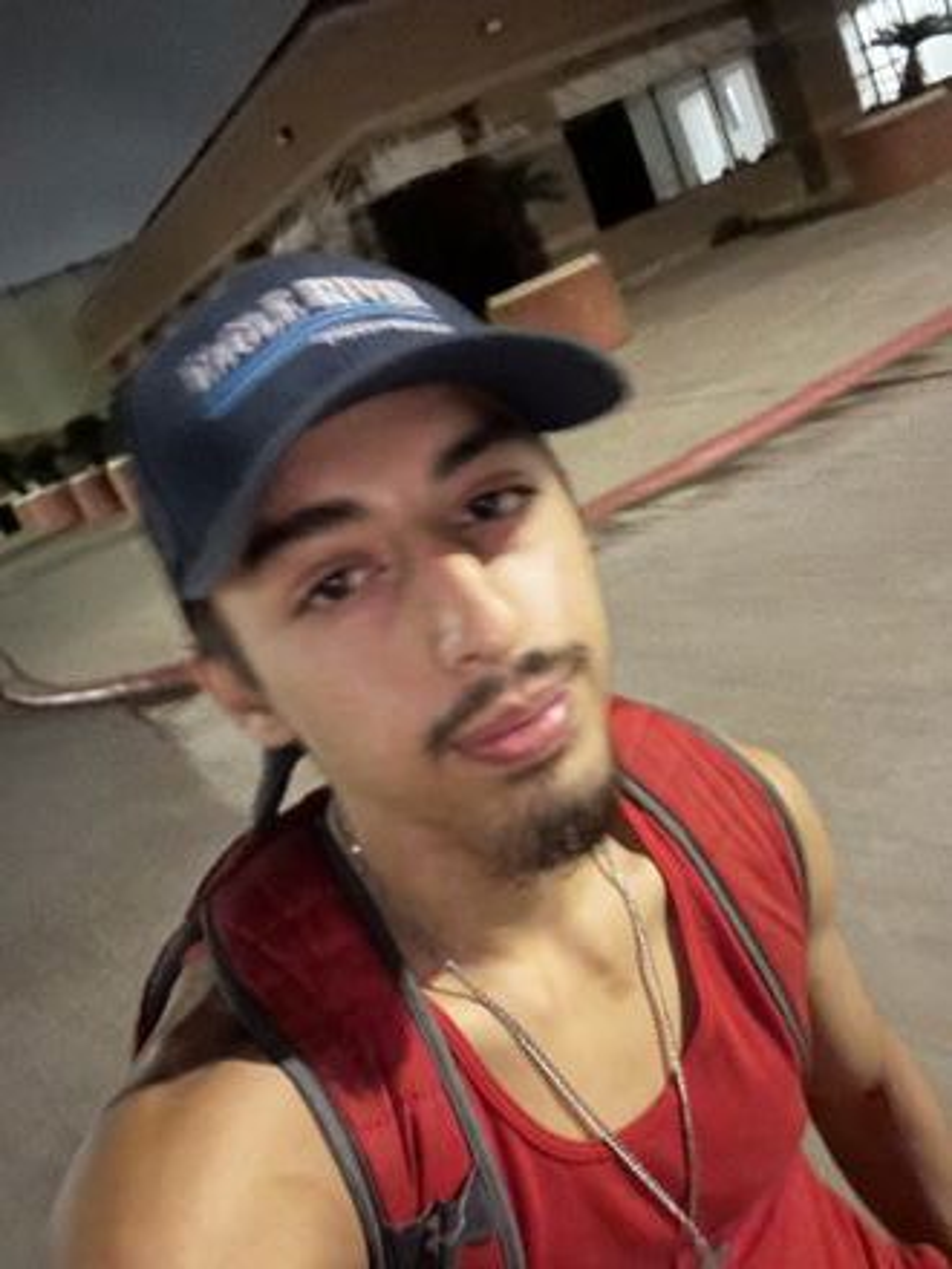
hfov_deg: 46.8
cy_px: 634
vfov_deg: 60.0
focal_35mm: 30
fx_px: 1100
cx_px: 476
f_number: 1.9
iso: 1600
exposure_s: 1/15
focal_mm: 2.69
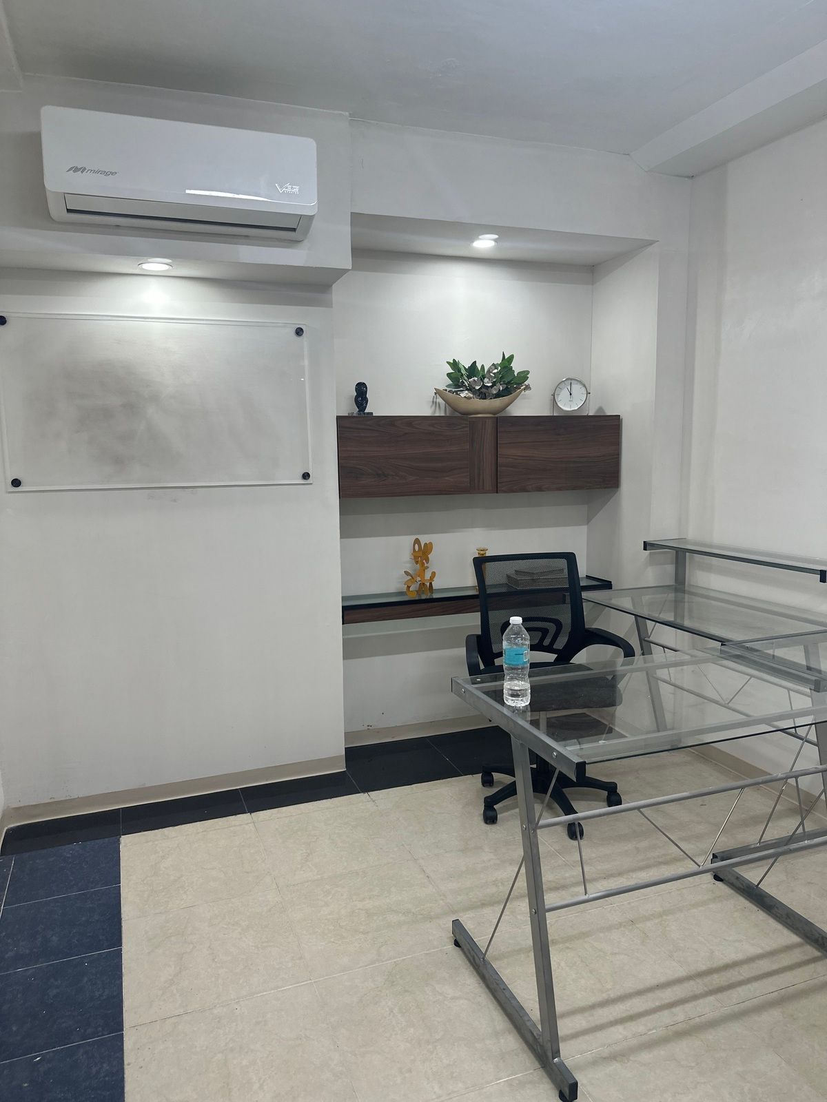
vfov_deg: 71.6
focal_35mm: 24
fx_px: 765
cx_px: 414
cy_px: 551
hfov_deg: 56.8
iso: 125
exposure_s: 1/120
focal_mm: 6.86
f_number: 1.78
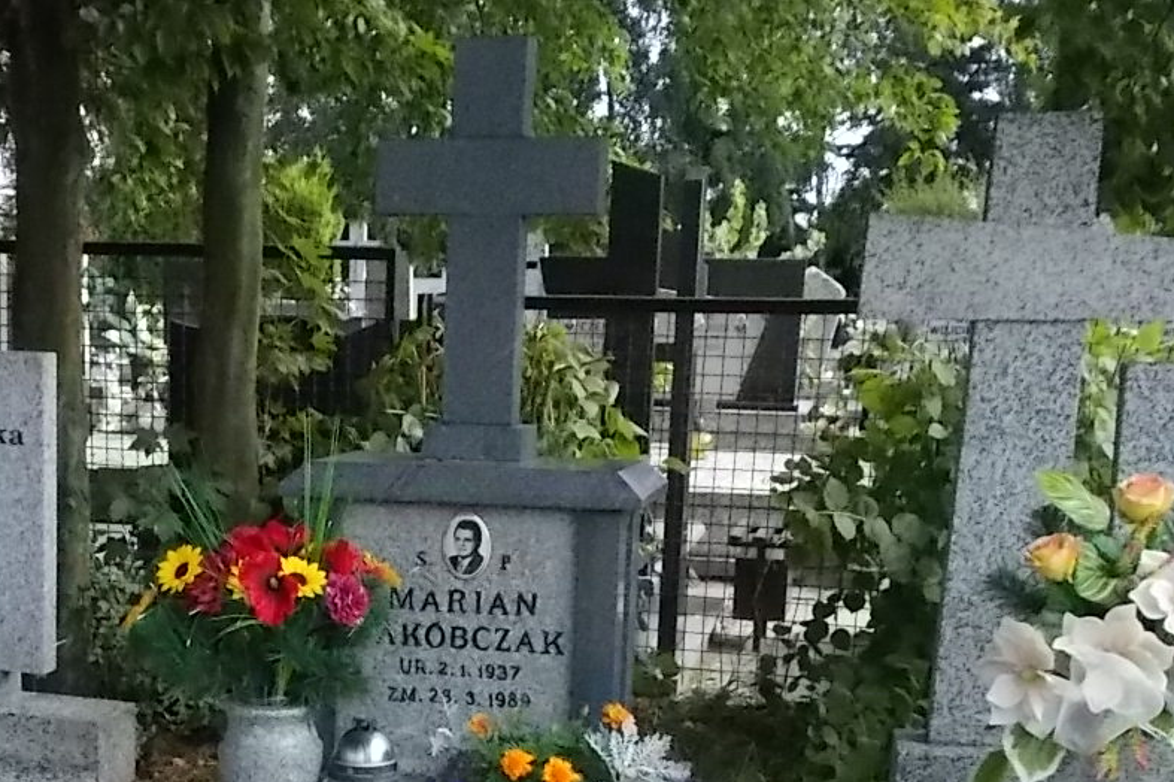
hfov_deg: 35.3
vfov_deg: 23.8
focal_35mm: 55
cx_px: 269
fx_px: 1793
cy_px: 728
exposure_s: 1/200
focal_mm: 4.6
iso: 400
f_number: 8
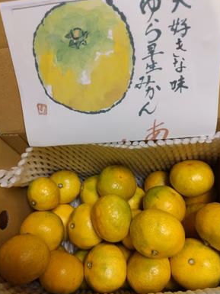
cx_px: 110
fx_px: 229
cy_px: 147
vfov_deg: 65.3
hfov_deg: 51.4
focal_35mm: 27
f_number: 1.79
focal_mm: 4.8
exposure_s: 1/50
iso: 199
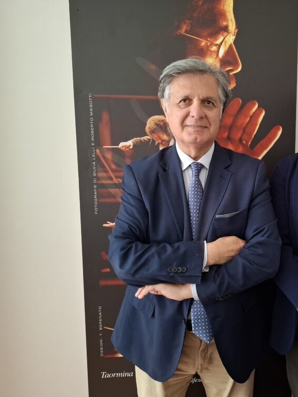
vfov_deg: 58.4
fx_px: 356
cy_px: 197
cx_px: 244
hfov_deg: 43.1
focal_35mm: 31
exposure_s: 1/60
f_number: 1.8
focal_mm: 5.54
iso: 250
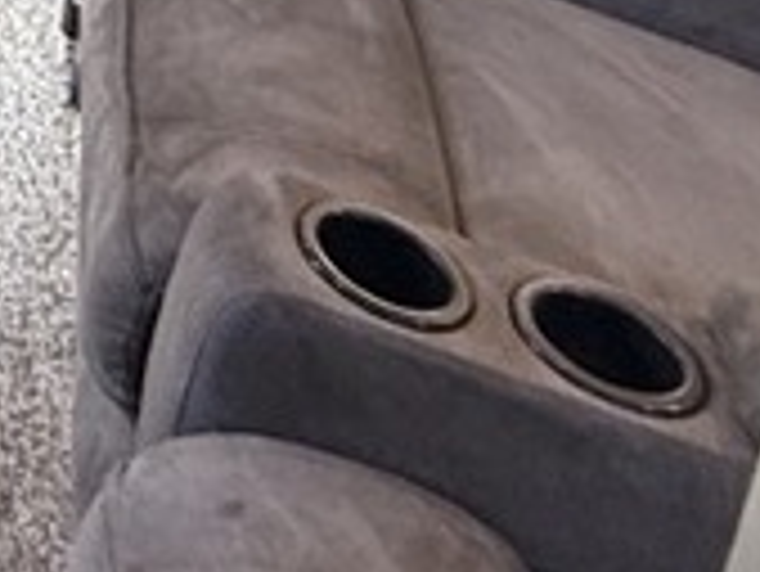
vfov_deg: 13.1
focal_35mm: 83
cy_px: -829
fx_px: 1824
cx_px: -764
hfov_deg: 17.2
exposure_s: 1/98
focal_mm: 2.22
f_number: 2.2
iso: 320
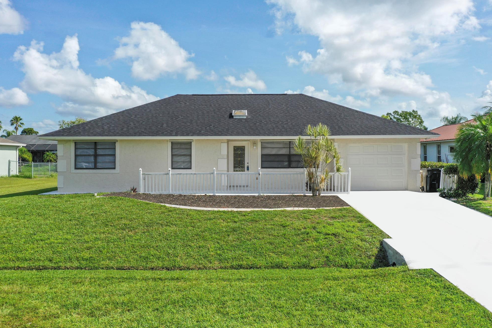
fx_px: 396
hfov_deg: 63.7
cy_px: 162
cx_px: 241
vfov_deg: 45.0
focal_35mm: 29
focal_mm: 10.26
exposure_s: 1/800
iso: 100
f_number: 5
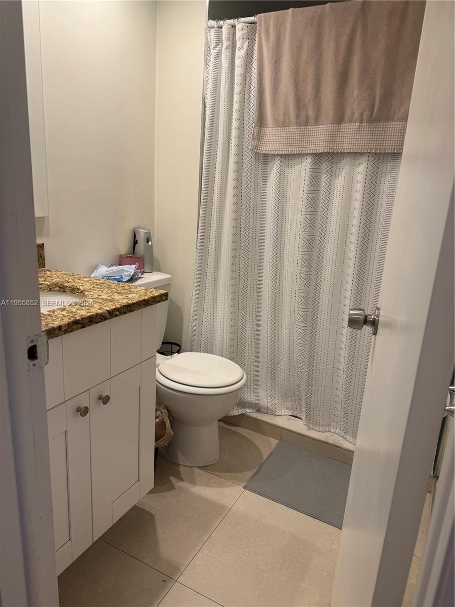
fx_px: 421
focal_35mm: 24
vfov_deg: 71.6
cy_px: 304
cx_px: 228
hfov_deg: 56.8
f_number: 1.78
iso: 100
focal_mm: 6.76
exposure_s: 1/120
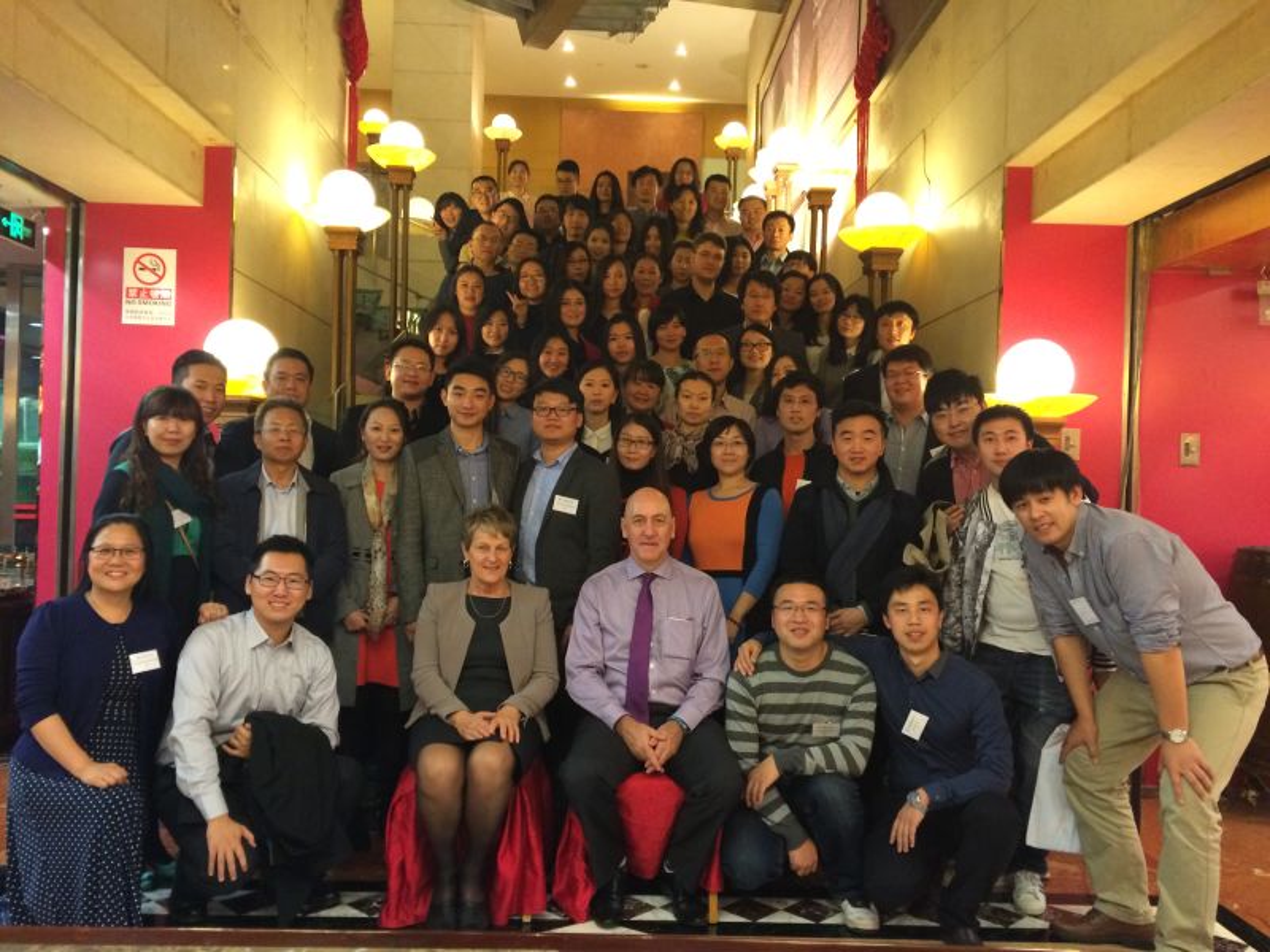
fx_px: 1064
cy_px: 476
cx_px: 635
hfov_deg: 61.7
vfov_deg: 48.2
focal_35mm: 29
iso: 250
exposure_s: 1/25
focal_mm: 4.15
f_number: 2.2
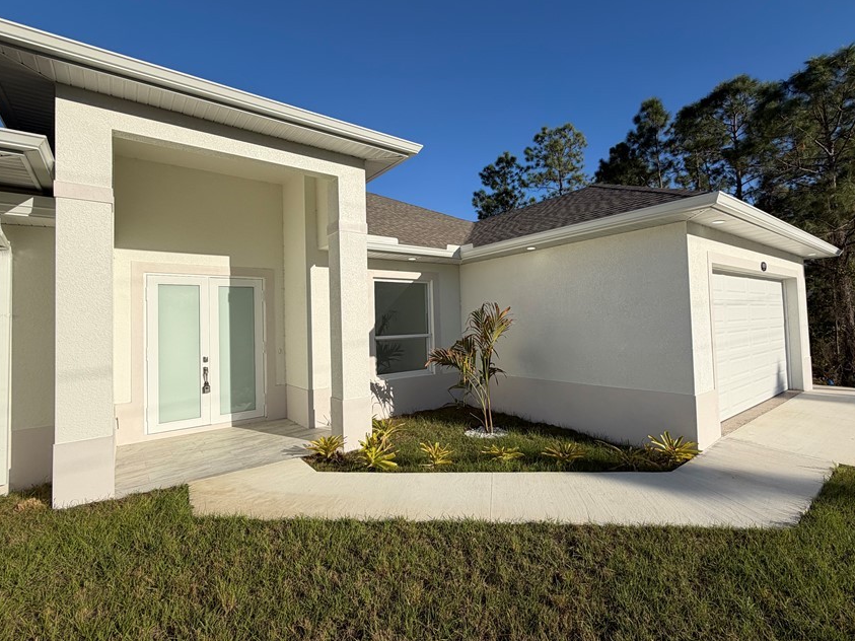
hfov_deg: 90.8
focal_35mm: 17
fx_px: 420
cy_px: 305
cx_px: 464
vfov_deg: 74.7
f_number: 2.2
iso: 20
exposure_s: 1/1534
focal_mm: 2.22
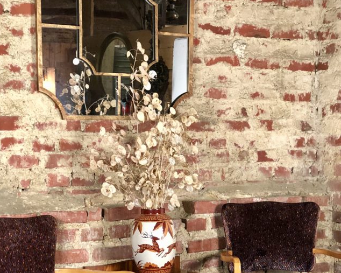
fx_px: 827
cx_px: 158
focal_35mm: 82
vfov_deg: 18.6
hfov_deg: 23.3
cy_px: 202
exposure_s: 1/25
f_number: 2.4
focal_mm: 6
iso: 160
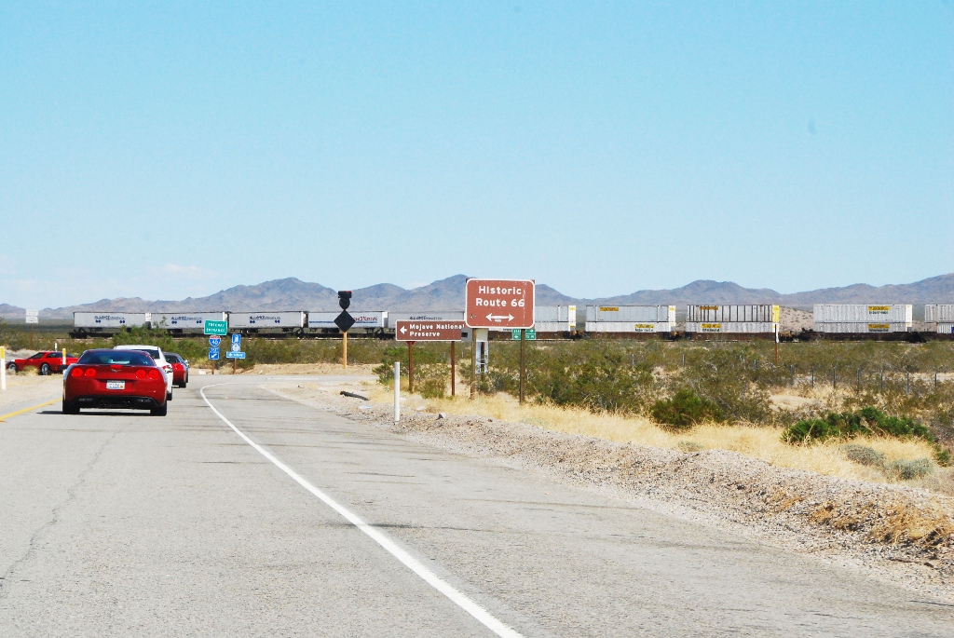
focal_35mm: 120
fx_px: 3183
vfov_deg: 11.4
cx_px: 477
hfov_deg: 17.0
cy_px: 319
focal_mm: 80
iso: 800
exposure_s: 1/500
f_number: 16
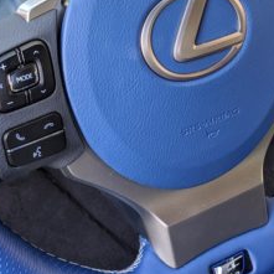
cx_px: 100
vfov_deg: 20.5
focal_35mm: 83
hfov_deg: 20.8
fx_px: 743
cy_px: 30
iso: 69
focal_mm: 4.44
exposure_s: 1/49.9
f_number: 1.8
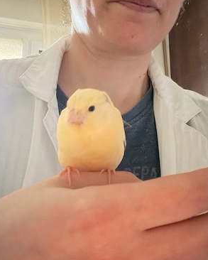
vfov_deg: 55.6
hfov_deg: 45.8
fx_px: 246
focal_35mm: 32
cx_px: 103
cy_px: 135
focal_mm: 2.71
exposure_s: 1/15
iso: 2000
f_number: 1.9
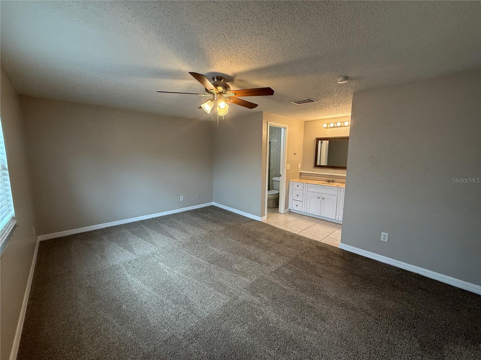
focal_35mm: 14
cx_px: 240
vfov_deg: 85.7
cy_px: 180
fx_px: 195
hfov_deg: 102.1
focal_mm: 2.22
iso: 250
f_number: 2.2
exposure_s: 1/120
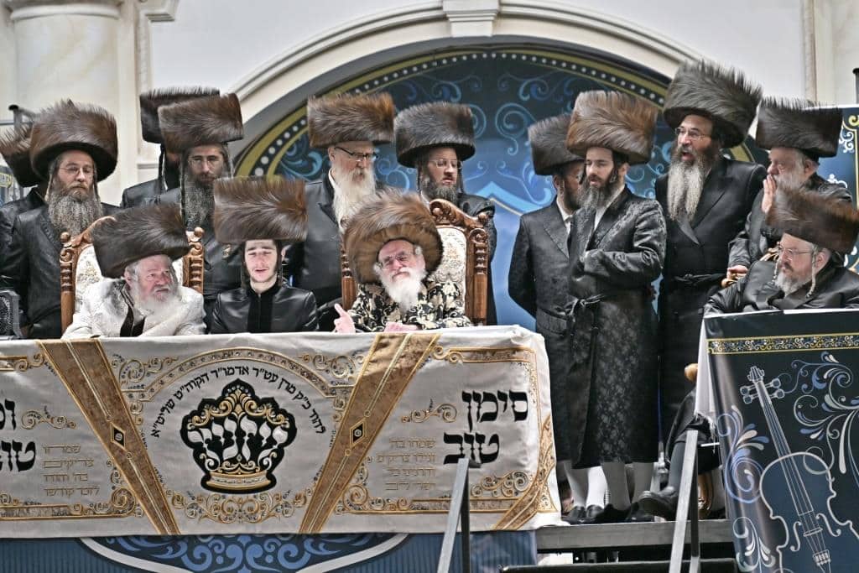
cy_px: 286
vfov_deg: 4.6
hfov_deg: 6.9
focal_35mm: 300
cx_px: 430
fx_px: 7159
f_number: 2.8
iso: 250
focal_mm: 200
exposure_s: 1/320
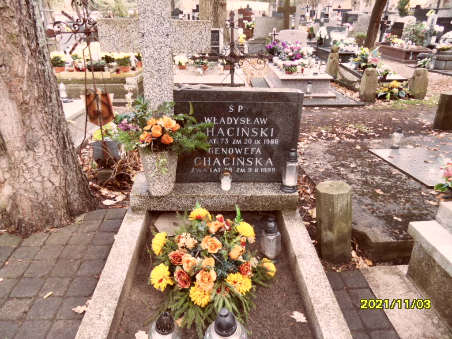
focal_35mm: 24
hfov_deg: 71.6
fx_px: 313
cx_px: 226
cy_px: 170
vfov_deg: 56.8
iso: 100
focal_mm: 3.9
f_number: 3.2
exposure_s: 1/60
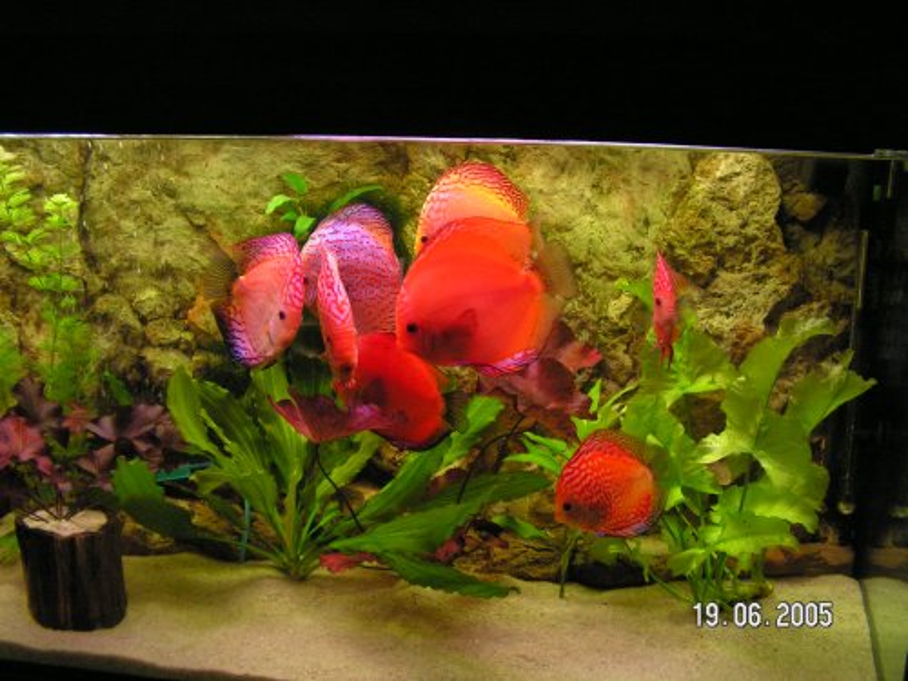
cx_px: 454
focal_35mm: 36
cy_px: 340
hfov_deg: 51.4
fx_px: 944
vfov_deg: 39.7
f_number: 3.2
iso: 200
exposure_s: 1/40
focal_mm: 6
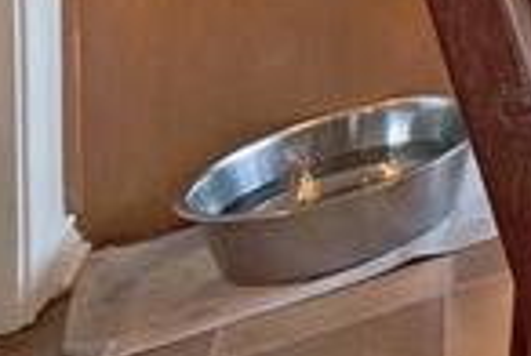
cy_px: -554
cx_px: 1546
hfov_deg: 12.0
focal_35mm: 84
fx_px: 1242
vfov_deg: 12.2
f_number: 9
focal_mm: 12
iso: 640
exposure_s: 1/15
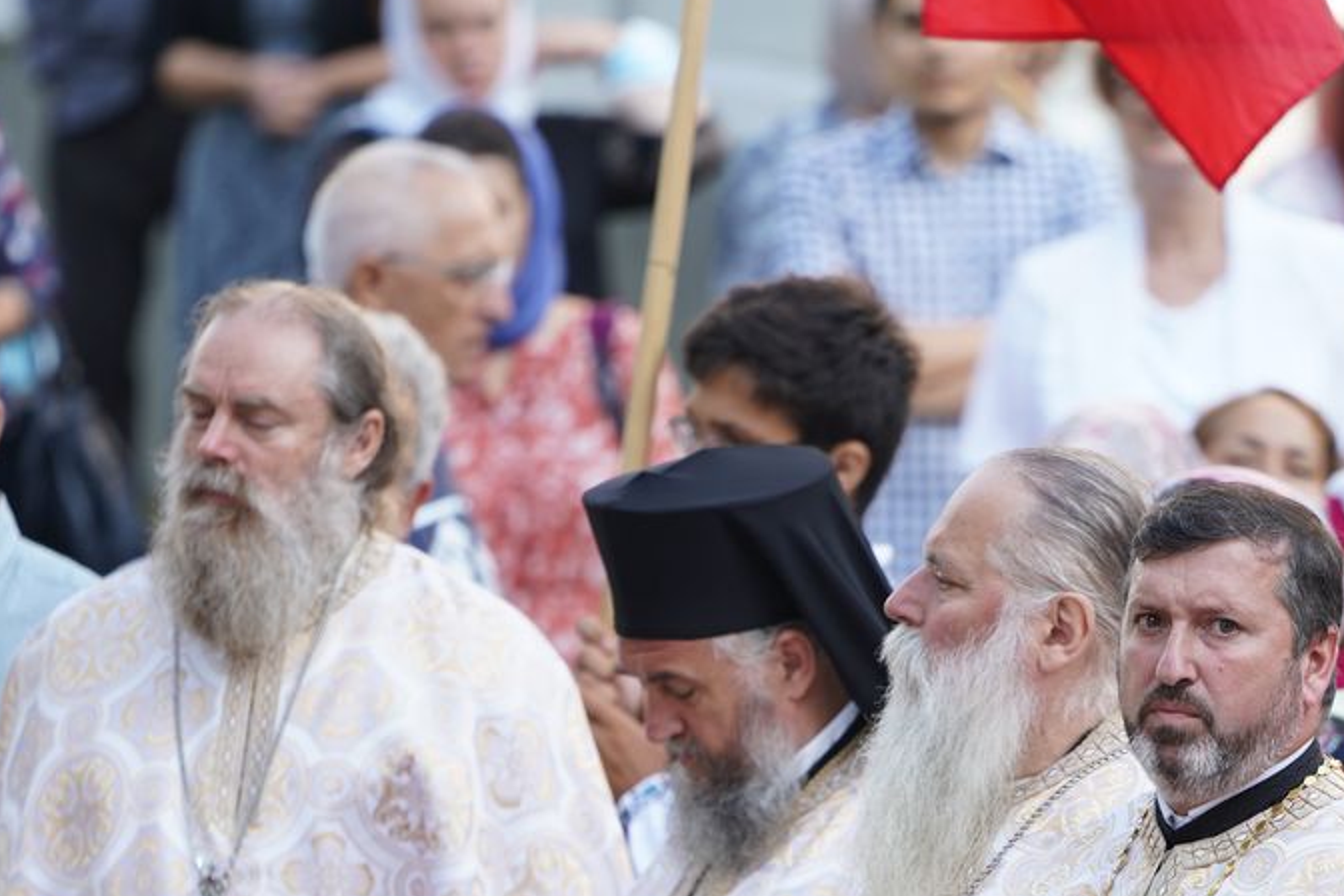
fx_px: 17993
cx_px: 972
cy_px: 792
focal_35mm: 482
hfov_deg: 4.3
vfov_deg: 2.9
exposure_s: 1/320
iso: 160
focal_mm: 200
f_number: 2.8
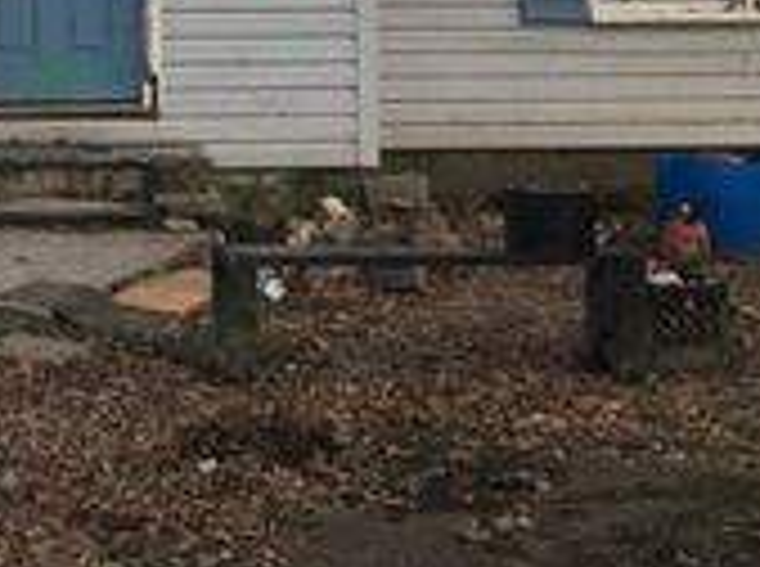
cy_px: -155
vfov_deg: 16.3
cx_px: 85
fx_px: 1884
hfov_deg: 22.3
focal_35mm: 86
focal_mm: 4.15
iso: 40
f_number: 2.2
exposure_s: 1/30
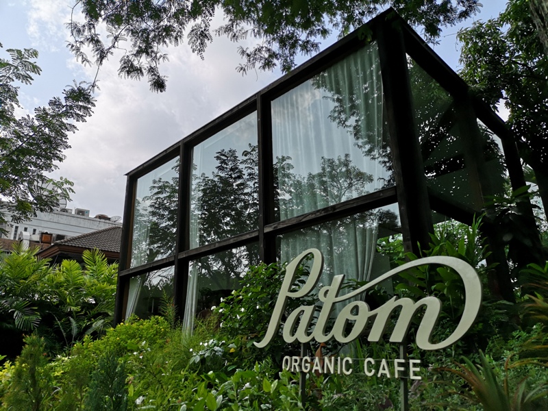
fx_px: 427
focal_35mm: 27
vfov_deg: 51.4
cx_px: 274
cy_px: 206
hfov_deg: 65.3
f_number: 1.8
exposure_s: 1/2786
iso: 50
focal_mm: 3.95
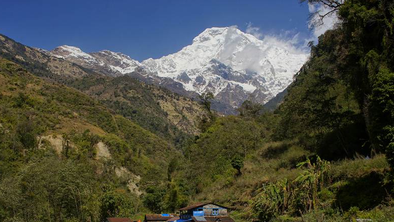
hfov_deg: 45.5
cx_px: 195
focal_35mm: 45
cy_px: 130
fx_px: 470
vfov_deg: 26.5
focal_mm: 28
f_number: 9
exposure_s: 1/60
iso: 100
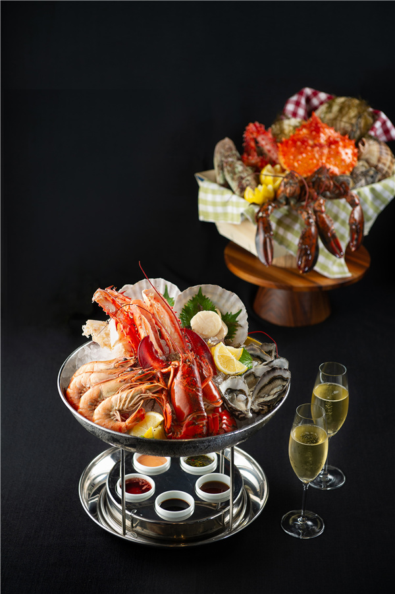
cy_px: 297
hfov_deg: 19.4
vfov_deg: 28.9
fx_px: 1153
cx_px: 198
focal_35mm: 70
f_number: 4.5
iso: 100
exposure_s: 1/200
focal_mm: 70
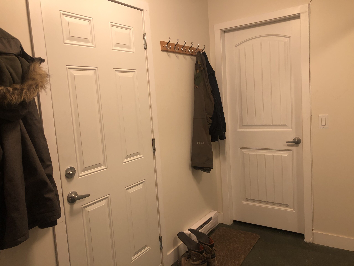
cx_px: 177
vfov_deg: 49.7
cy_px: 133
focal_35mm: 28
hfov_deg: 63.4
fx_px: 286
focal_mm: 4
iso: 40
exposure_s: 1/20
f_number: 1.8
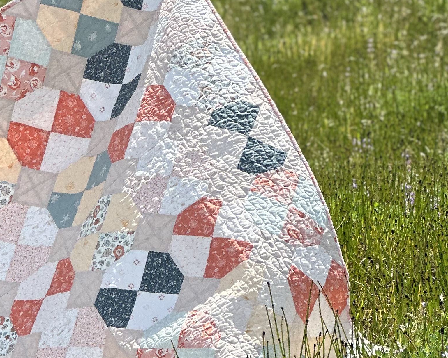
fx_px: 2613
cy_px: 171
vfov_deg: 7.9
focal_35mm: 197
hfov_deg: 9.8
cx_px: 60
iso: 32
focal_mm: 9
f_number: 2.8
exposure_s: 1/1043
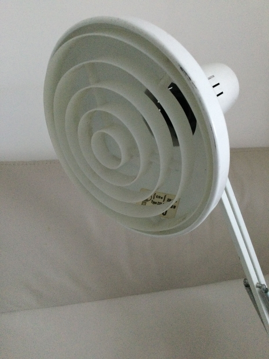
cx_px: 134
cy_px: 180
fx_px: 321
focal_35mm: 31
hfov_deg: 45.4
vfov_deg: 58.4
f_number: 2.4
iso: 400
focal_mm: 3.3
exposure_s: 1/17
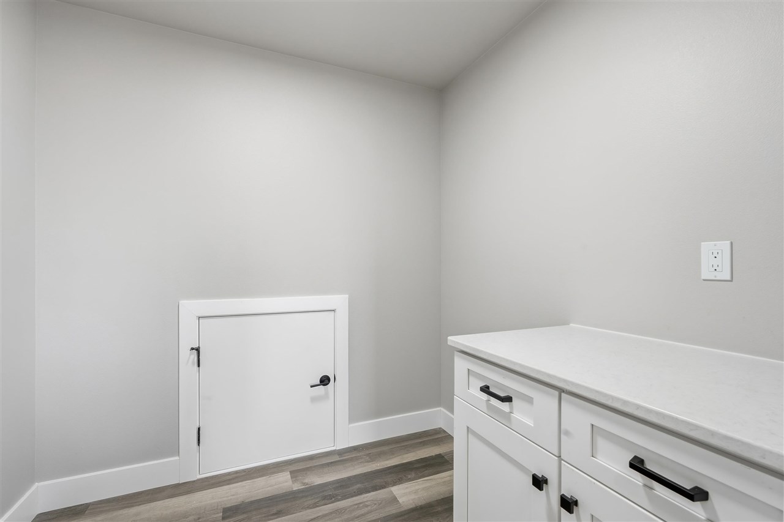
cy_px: 261
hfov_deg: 96.7
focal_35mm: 16
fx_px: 348
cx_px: 392
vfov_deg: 73.7
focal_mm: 16
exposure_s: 1/125
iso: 250
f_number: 9
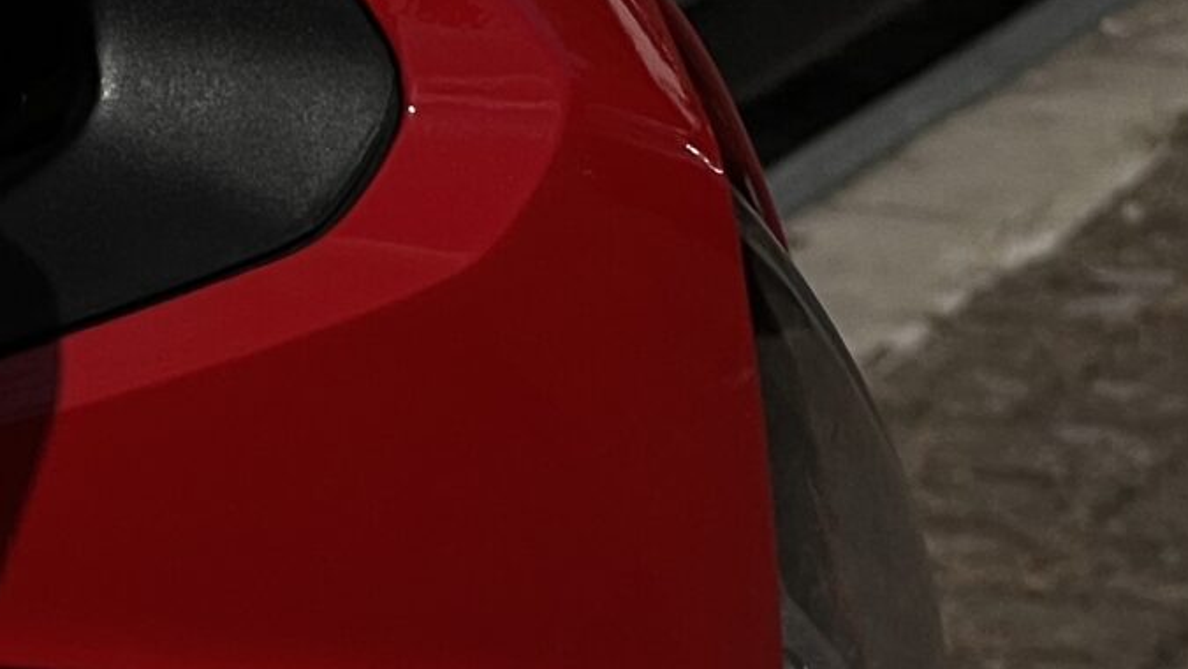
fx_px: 10019
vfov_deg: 3.8
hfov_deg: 6.7
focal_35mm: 318
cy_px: 1542
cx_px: -704
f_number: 2.8
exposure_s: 1/6494
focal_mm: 9
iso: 25
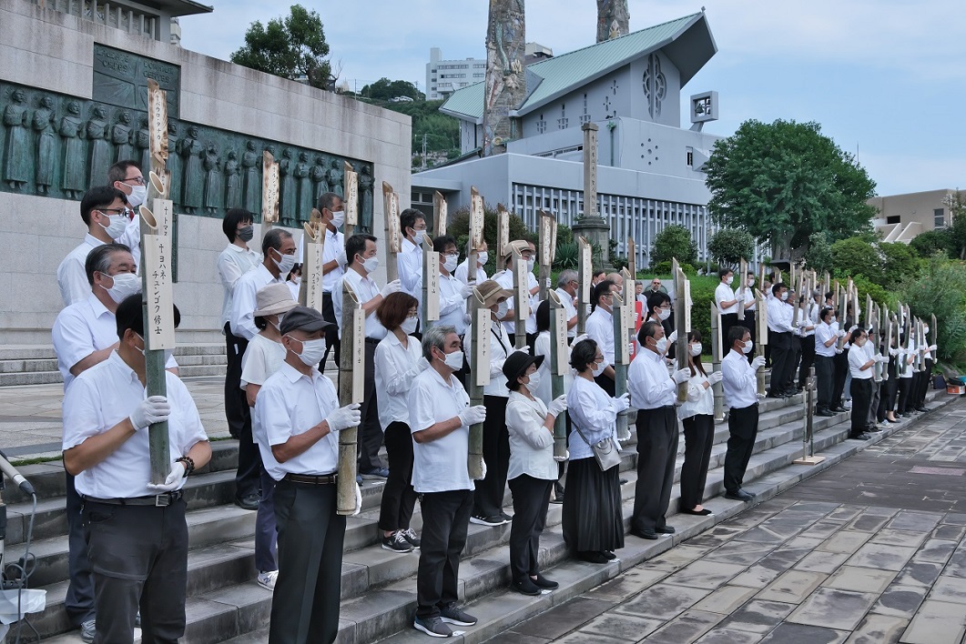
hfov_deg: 53.1
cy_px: 322
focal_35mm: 36
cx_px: 483
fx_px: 966
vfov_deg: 36.9
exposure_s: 1/1000
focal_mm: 24
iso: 1000
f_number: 10
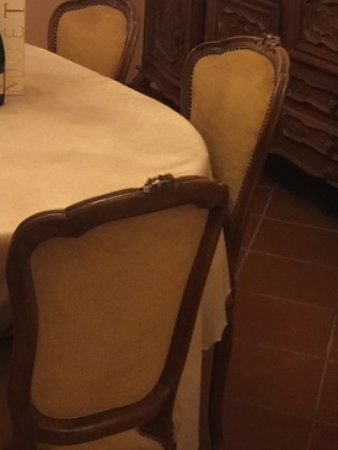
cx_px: -68
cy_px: -65
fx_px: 1055
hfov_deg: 17.4
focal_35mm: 81
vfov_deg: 22.5
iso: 100
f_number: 2.2
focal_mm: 4.15
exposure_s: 1/10
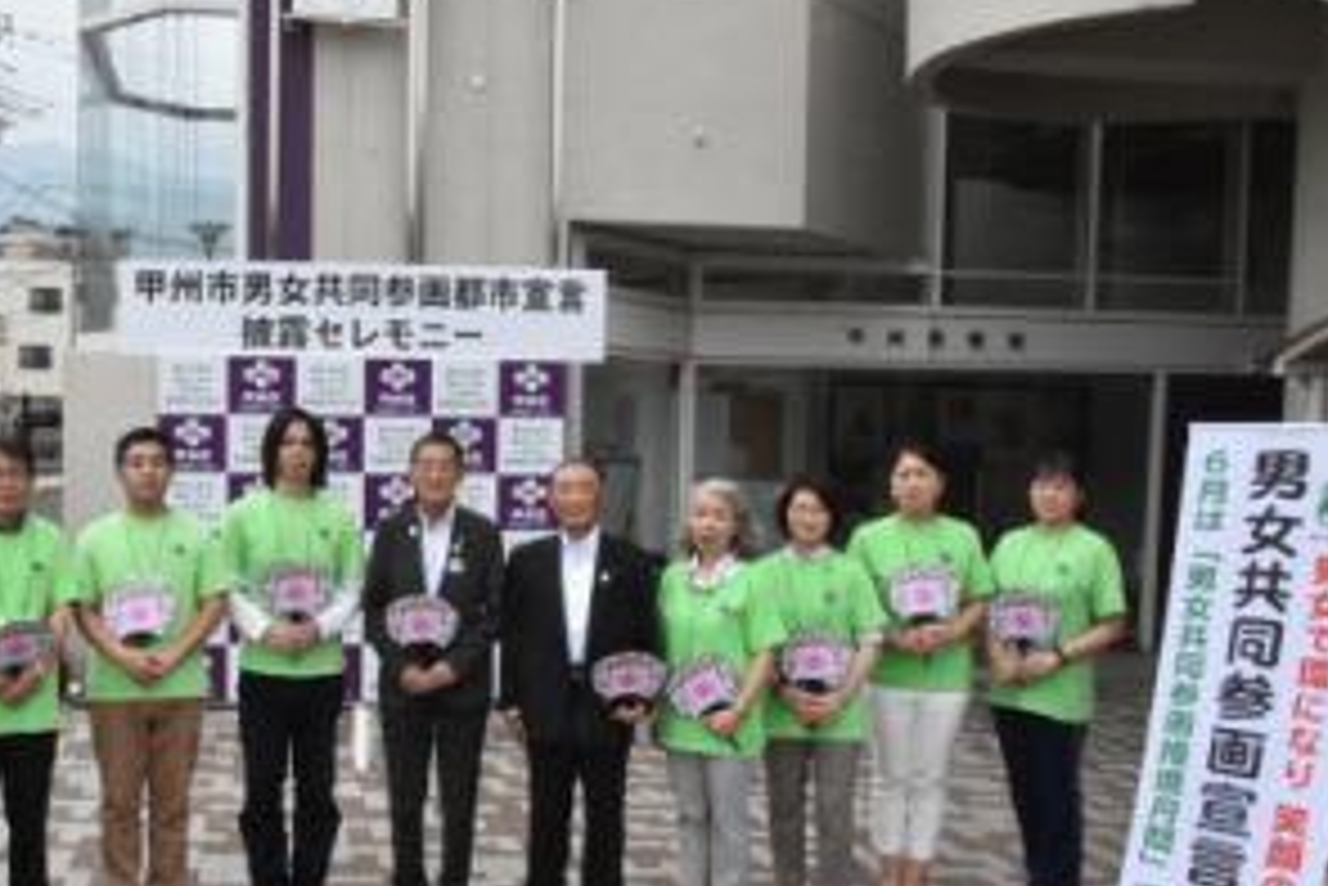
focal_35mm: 41
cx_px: 414
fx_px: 1513
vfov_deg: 32.5
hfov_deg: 46.4
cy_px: 569
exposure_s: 1/250
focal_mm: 18
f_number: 22
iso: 2000
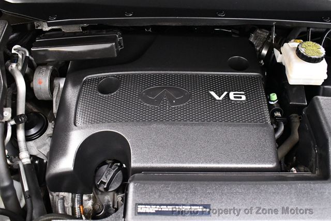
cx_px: 166
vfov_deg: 36.9
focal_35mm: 36
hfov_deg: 53.1
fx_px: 331
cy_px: 110
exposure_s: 1/60
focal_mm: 18
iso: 6400
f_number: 3.5
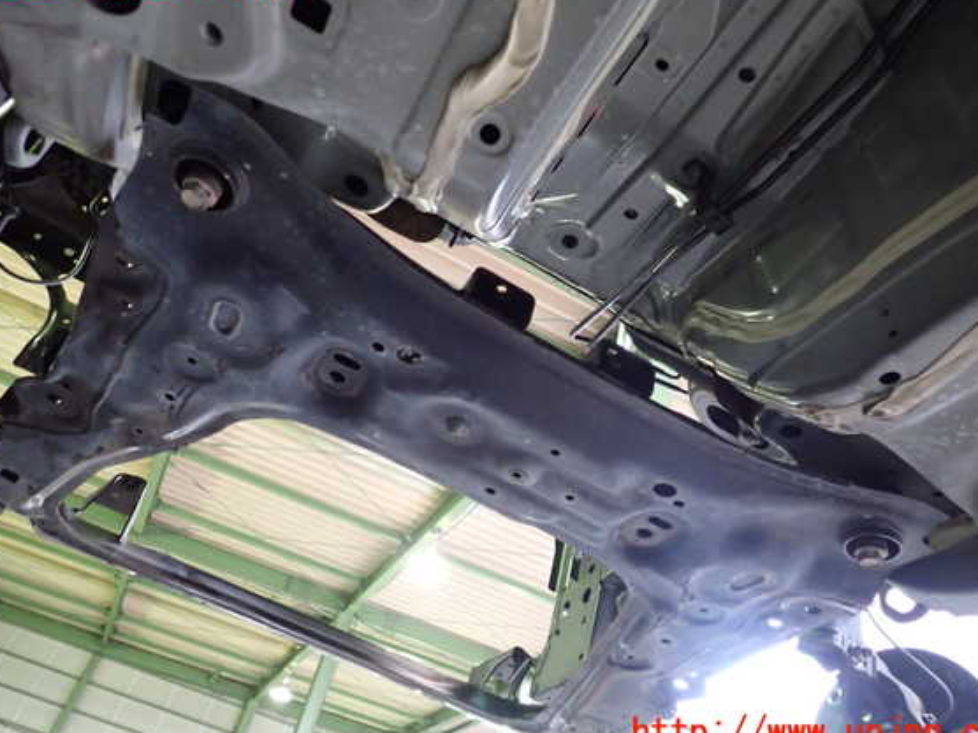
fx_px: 763
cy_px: 360
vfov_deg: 51.4
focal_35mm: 27
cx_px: 501
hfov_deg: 65.3
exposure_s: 1/30
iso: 800
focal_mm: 4.5
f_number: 2
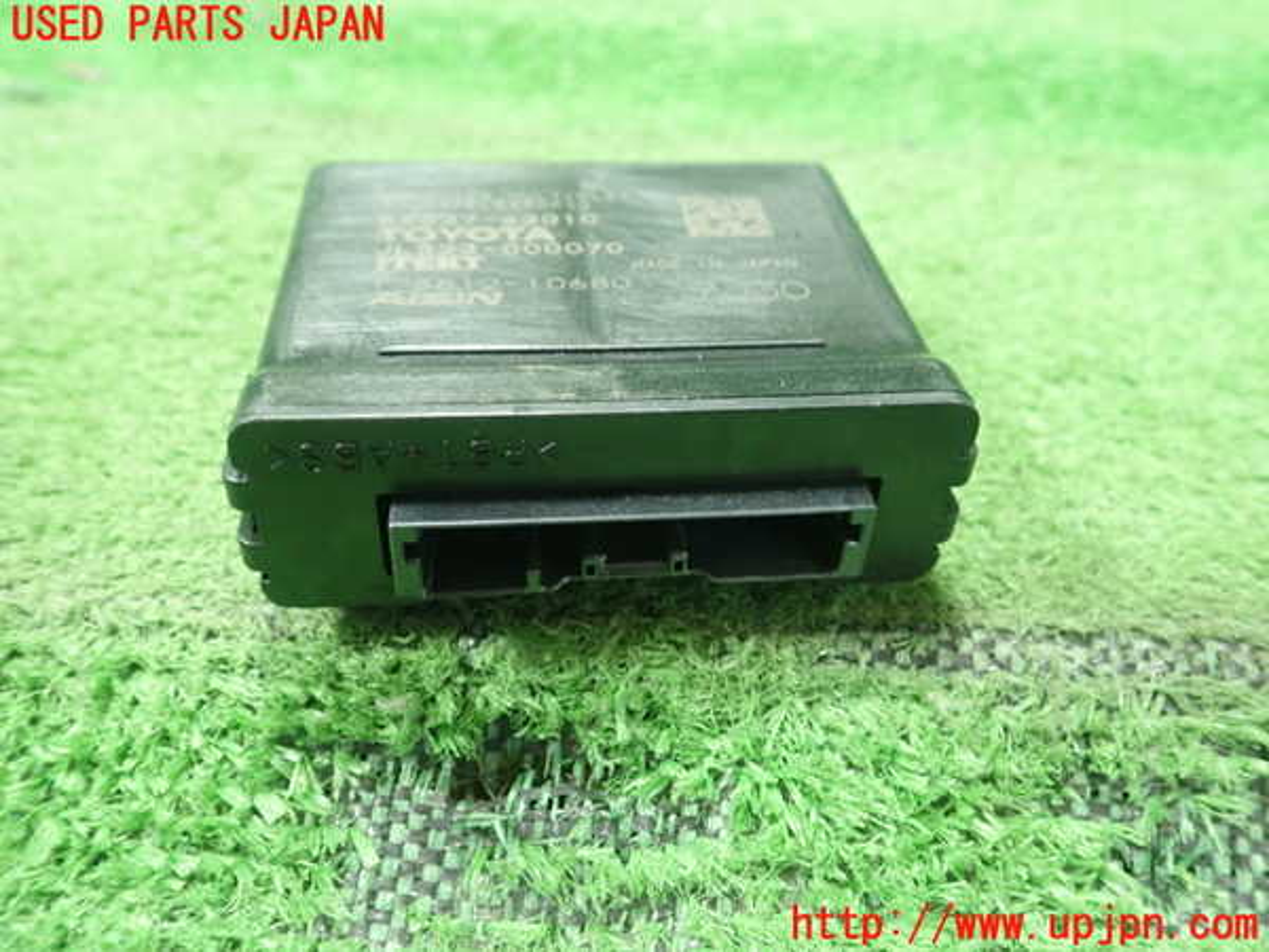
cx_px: 634
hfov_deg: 60.0
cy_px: 476
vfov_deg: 46.8
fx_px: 1100
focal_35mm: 30
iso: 800
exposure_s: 1/80
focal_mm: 5.5
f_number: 2.3
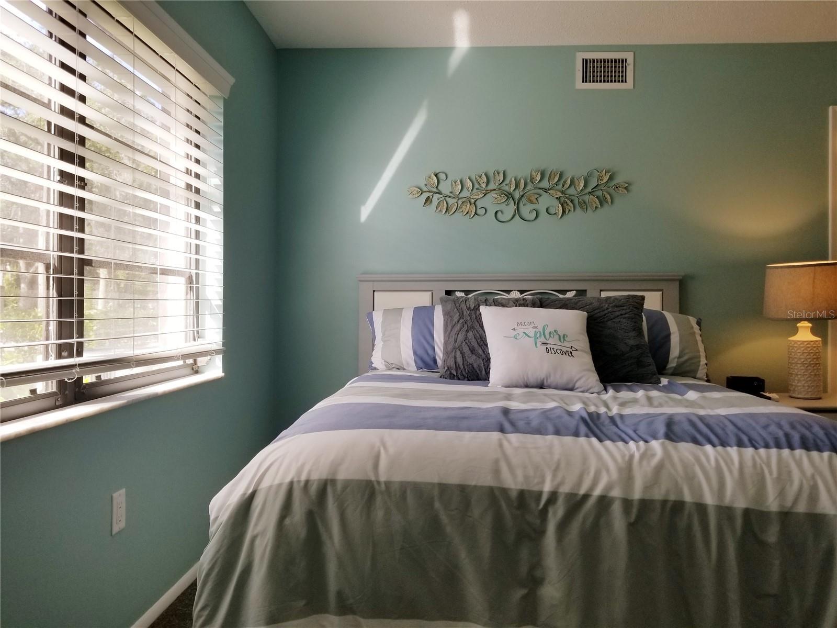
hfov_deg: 67.3
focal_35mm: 26
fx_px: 629
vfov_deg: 53.1
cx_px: 418
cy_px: 314
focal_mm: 4.3
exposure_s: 1/269
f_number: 1.7
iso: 50
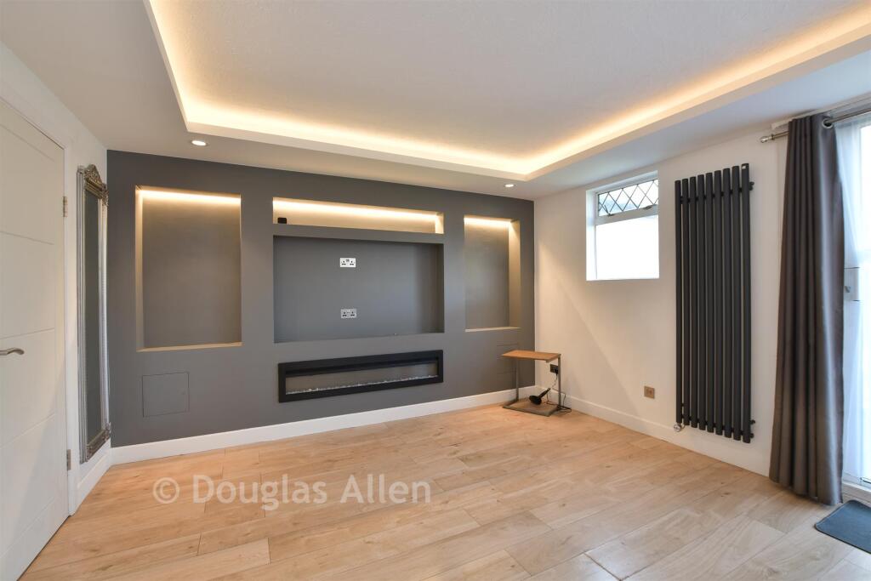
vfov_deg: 77.3
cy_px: 290
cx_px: 436
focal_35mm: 15
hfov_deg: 100.4
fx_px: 363
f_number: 8
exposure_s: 1/2.5
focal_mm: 10
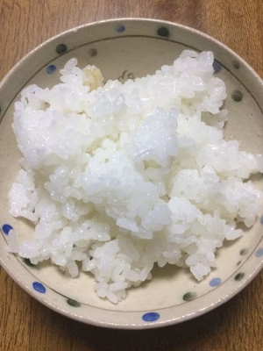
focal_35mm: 31
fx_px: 314
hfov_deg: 45.4
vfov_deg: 58.4
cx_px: 132
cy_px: 176
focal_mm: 3.3
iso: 125
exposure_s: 1/30
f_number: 2.4
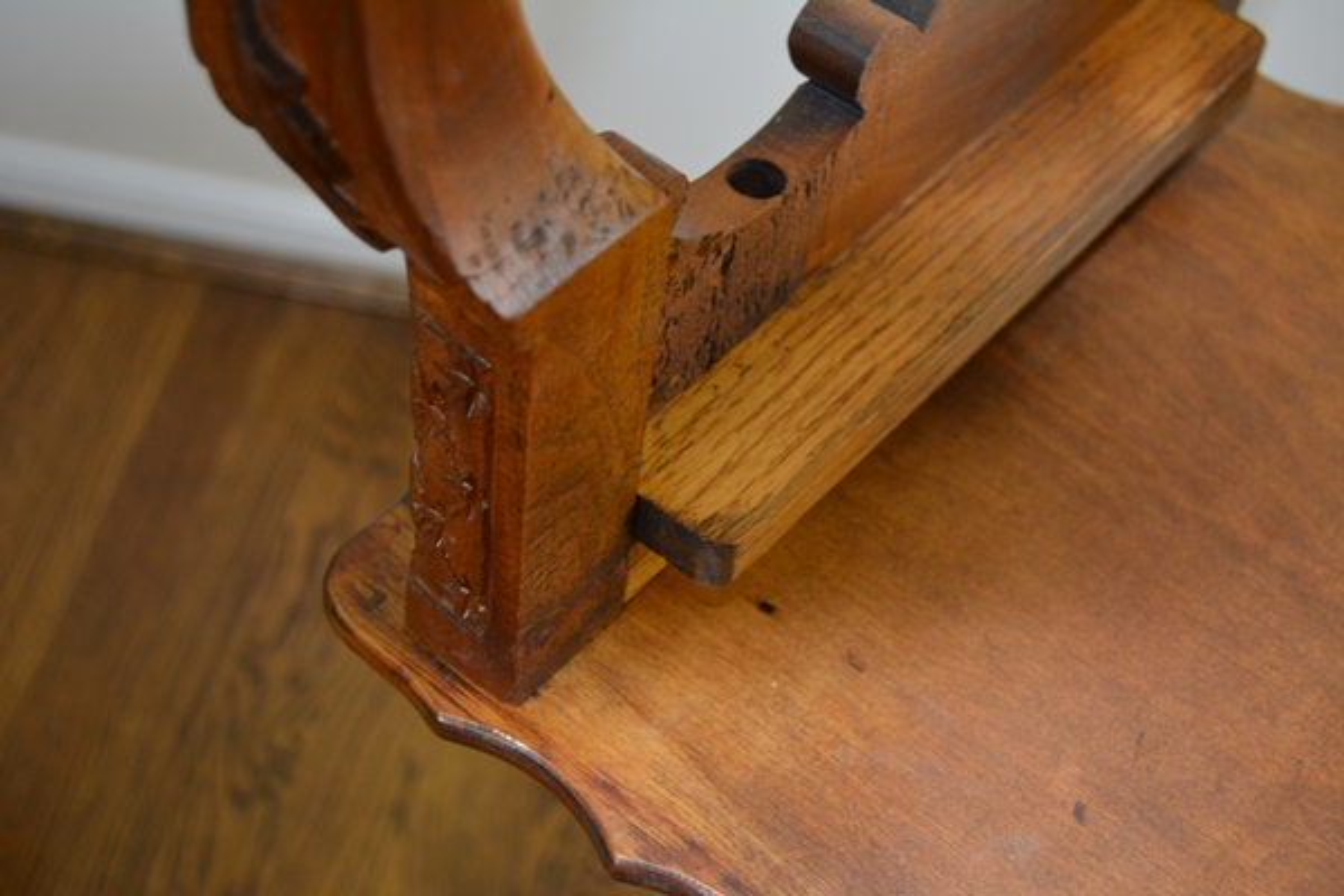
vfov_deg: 26.5
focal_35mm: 51
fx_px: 1904
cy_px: 448
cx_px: 672
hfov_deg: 38.9
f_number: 5
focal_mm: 34
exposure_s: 1/60
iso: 900
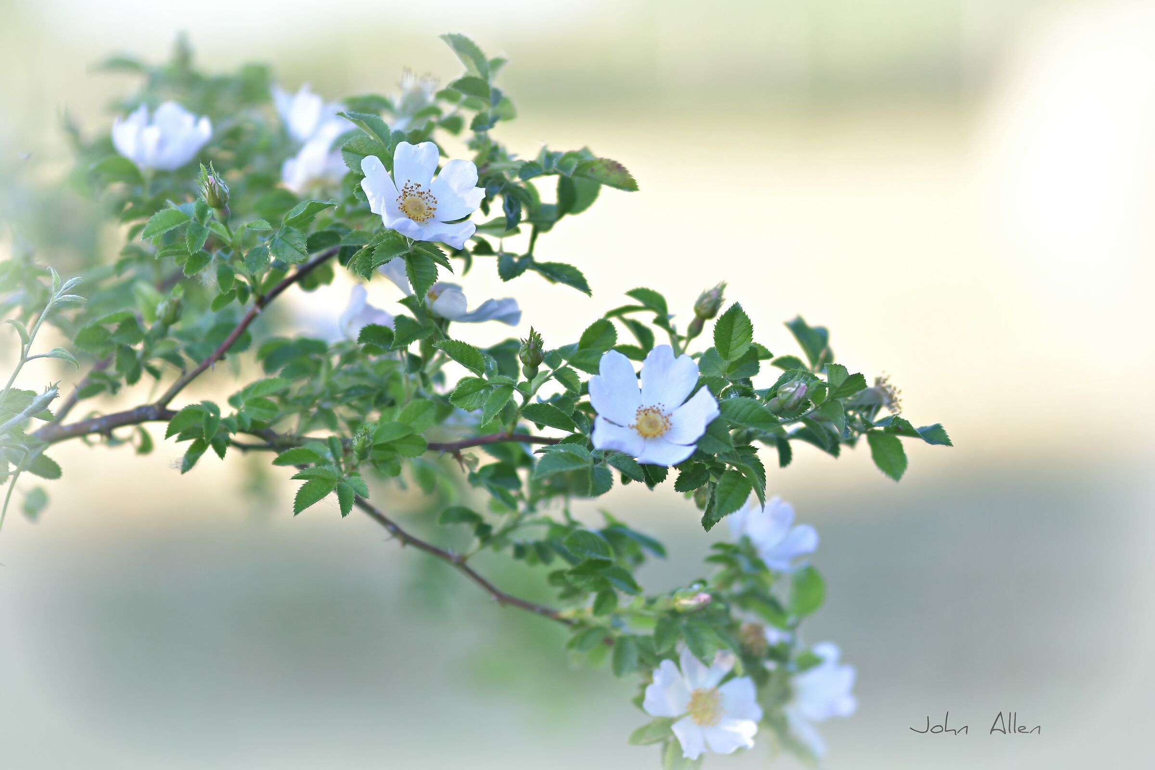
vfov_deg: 10.8
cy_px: 385
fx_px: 4074
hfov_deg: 16.1
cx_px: 578
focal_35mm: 127
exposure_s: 1/640
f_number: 1.4
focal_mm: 85
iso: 100
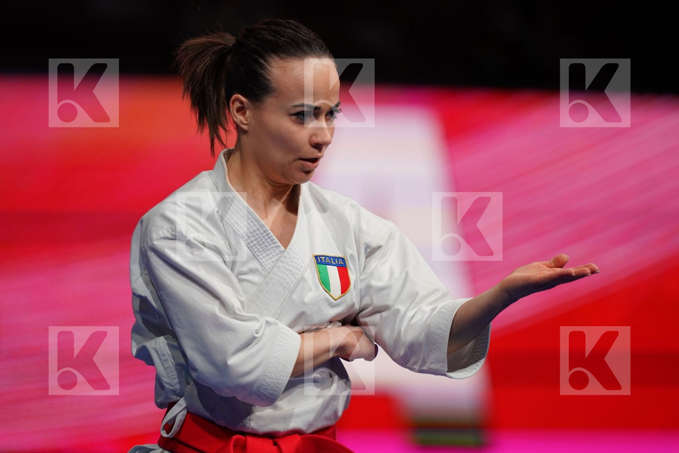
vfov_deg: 3.4
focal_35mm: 400
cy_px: 226
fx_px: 7544
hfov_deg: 5.2
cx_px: 340
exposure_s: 1/500
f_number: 2.8
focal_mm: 400
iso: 640
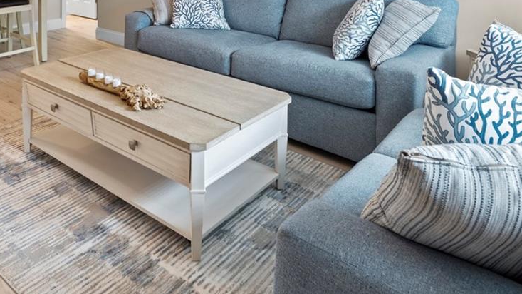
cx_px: 141
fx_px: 443
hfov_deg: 58.4
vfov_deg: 30.8
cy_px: -61
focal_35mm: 32
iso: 800
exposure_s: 1/1.25
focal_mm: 14
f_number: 8
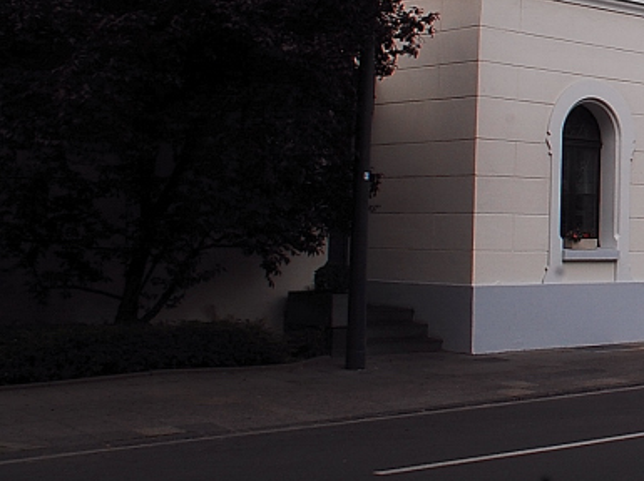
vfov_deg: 21.0
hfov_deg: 24.4
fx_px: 1282
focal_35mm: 69
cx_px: 851
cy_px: 83
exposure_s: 1/80
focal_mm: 18
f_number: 16
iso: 200
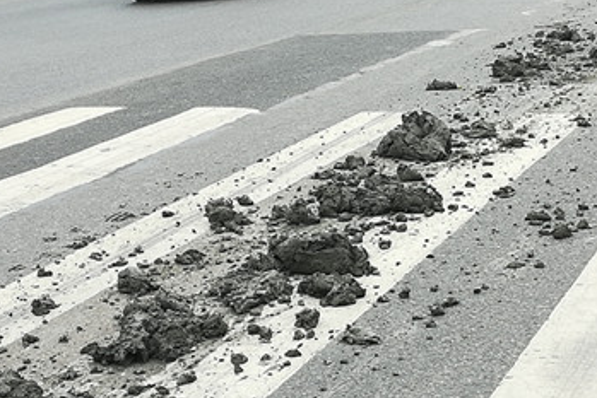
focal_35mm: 95
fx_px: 1576
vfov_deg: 14.4
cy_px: 212
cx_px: 294
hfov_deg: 21.4
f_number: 2.2
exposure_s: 1/223
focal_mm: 3.83
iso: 50
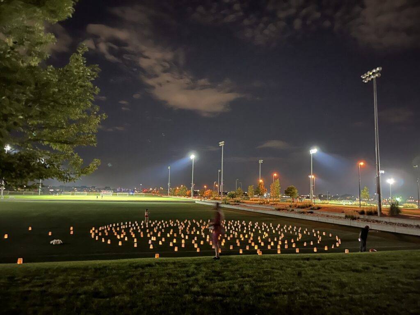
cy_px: 158
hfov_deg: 67.3
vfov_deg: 53.1
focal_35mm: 26
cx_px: 210
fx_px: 315
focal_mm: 5.1
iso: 1600
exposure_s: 1/9
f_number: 1.6
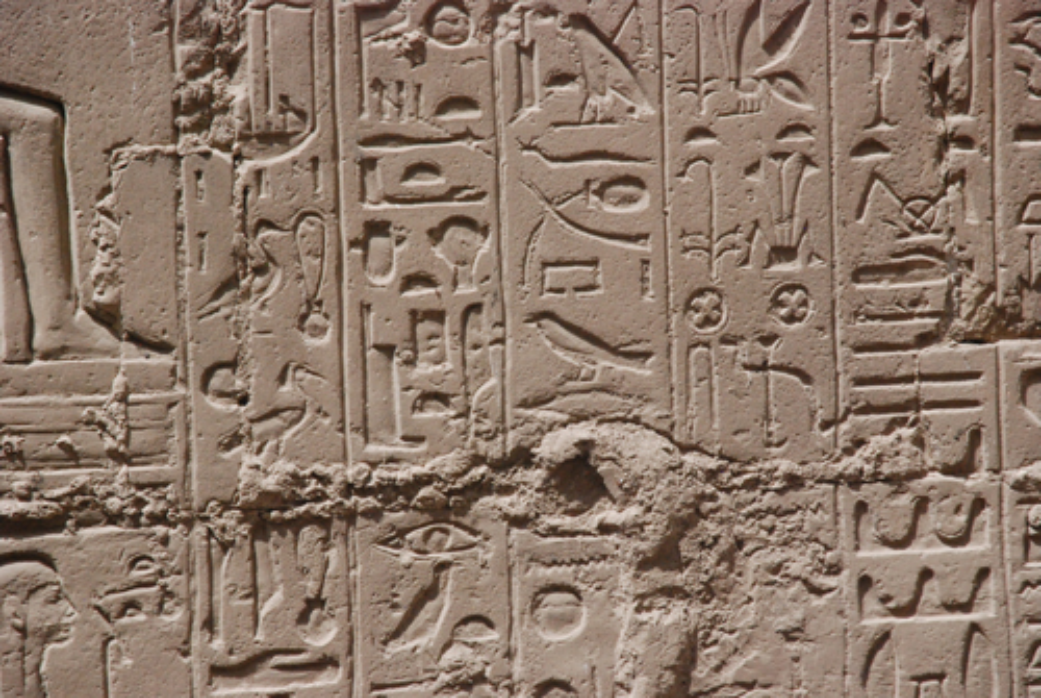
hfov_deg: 19.4
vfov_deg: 13.1
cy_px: 349
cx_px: 520
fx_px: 3041
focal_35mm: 105
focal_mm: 70
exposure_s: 1/1000
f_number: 8
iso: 1600
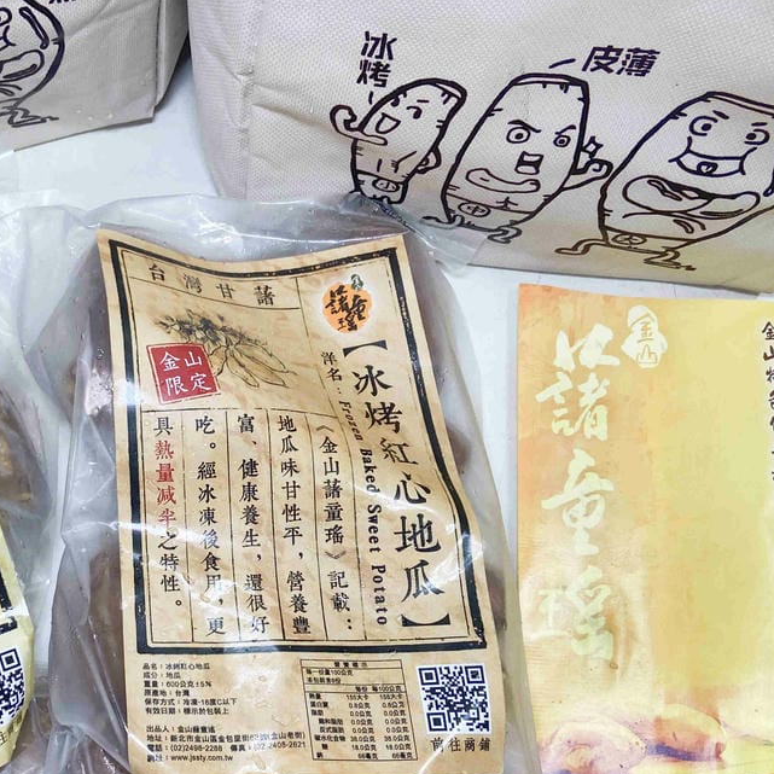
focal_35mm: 43
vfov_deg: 38.9
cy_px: 493
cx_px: 194
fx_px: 1088
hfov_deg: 38.2
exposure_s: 1/120
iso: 80
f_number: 1.8
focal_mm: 4.25
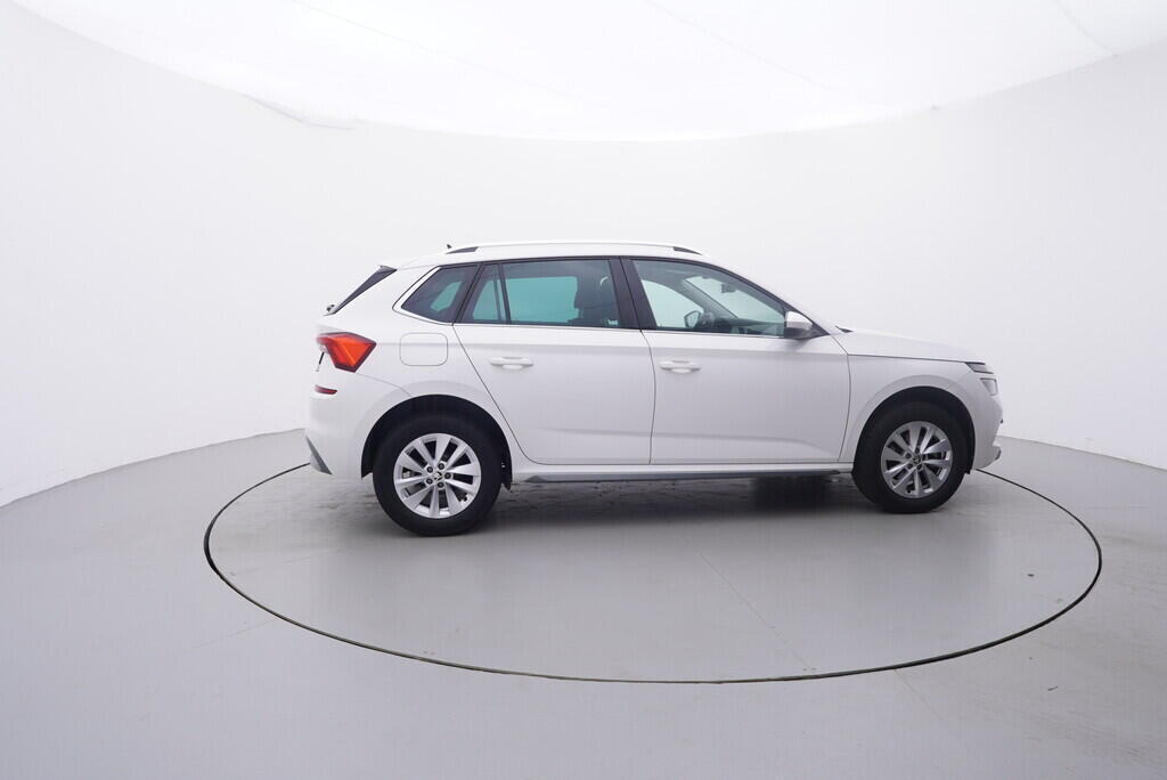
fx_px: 730
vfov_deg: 56.2
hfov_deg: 77.3
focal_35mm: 22
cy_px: 390
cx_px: 584
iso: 200
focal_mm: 15
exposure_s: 1/80
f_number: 5
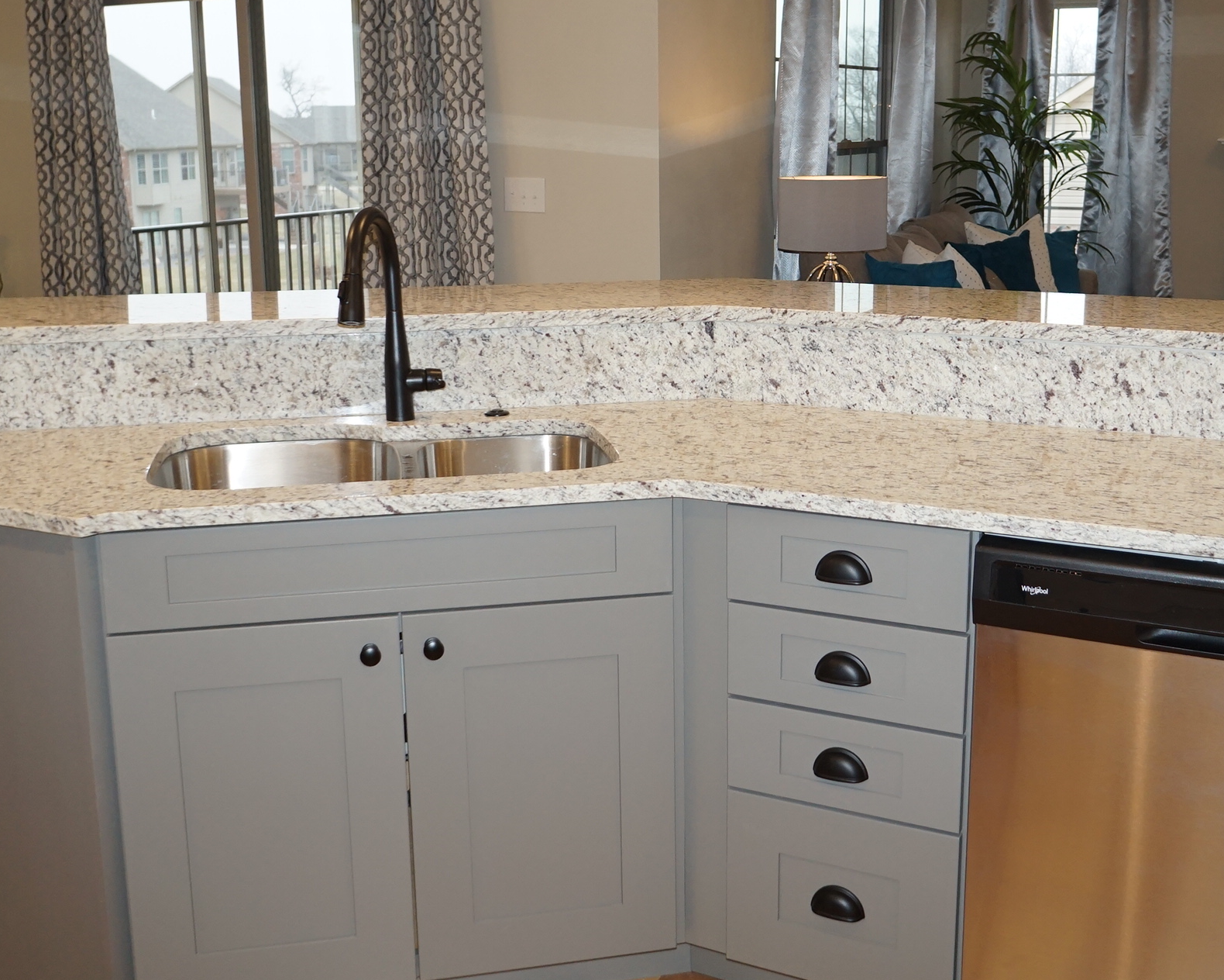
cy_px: 412
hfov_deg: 46.7
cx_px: 696
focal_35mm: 39
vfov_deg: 38.1
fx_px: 1413
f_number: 4
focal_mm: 16
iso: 500
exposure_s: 1/160
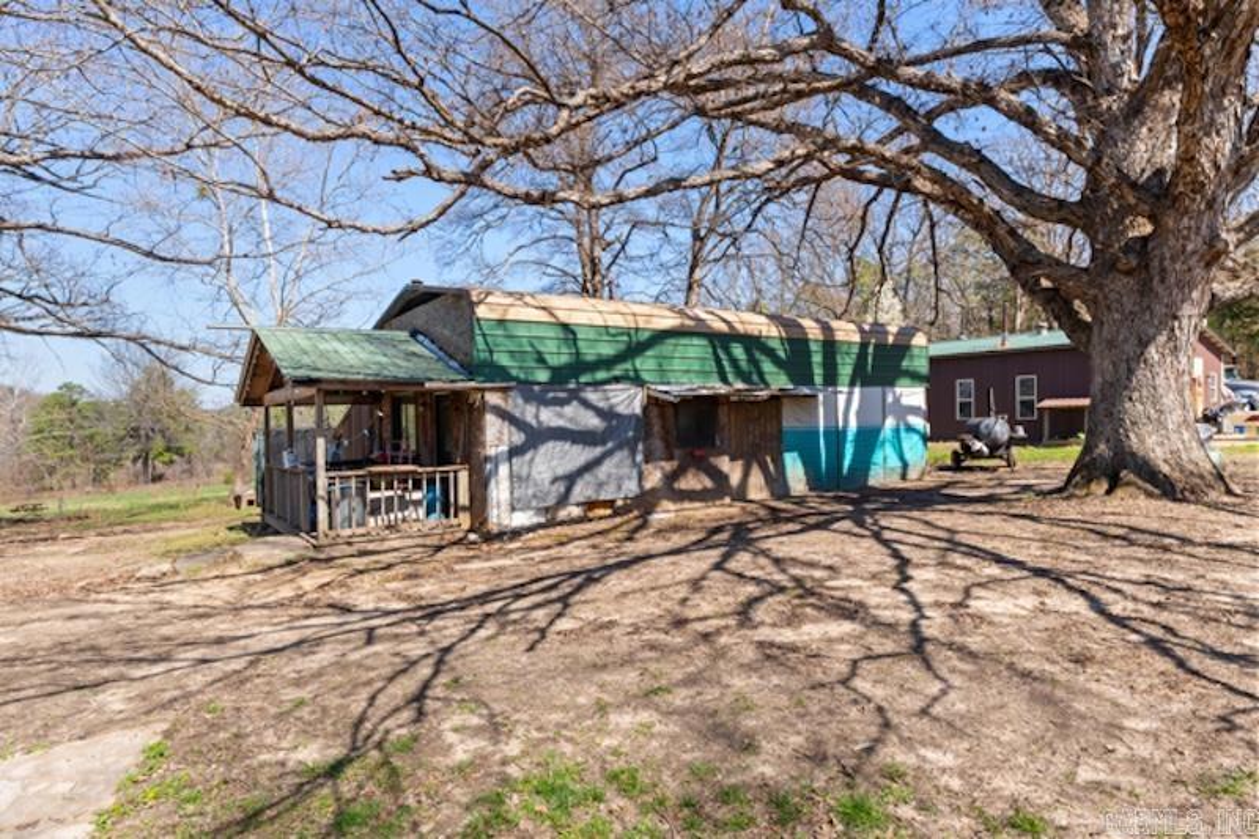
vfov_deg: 61.3
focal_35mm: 20
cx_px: 630
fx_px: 708
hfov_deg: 83.3
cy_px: 420
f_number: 9
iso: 500
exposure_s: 1/200
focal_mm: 13.5
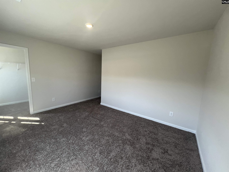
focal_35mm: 13
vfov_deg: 89.9
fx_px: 86
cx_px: 114
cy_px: 86
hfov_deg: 106.2
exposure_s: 1/120
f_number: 1.8
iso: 64
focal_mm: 1.57
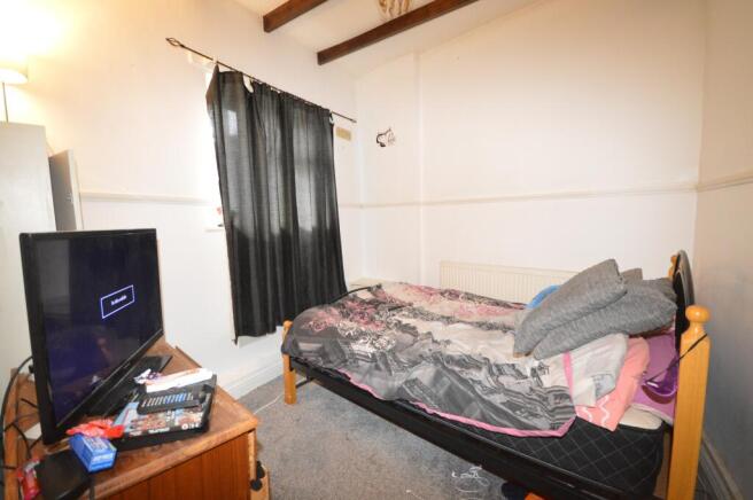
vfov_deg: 77.2
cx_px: 376
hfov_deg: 100.4
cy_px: 250
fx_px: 313
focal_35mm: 15
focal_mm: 10
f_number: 4
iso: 3200
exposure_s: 1/25
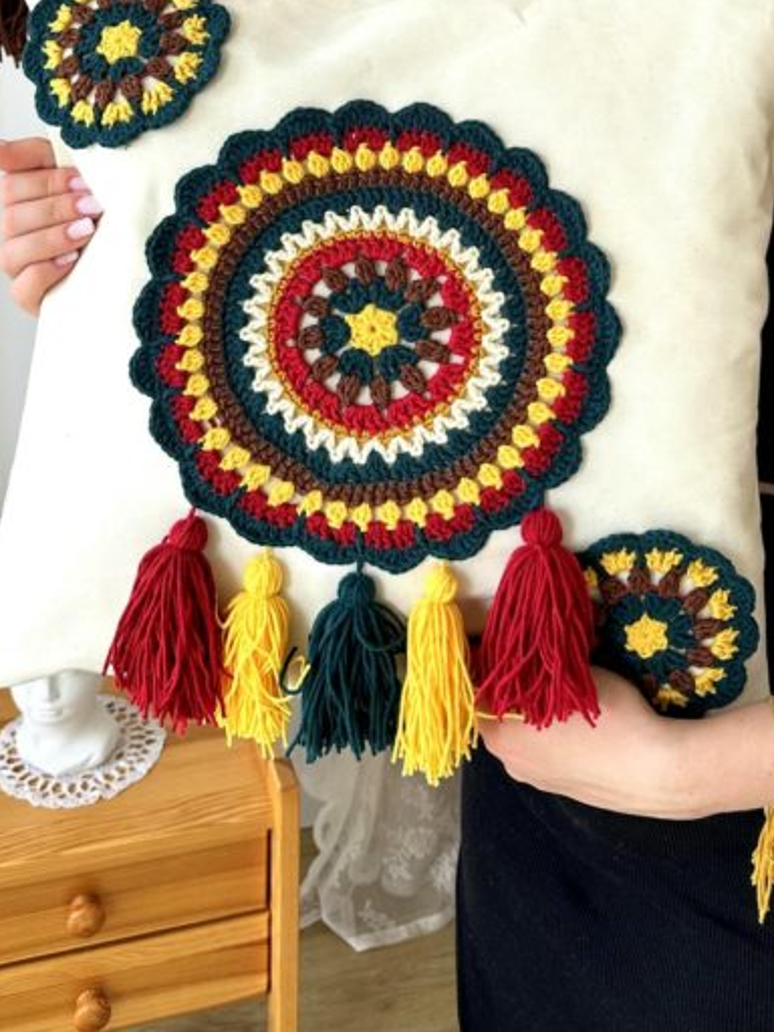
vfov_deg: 37.2
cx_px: 449
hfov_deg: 30.2
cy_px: 115
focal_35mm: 48
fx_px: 1431
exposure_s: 1/121
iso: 100
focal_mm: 6.86
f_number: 1.78
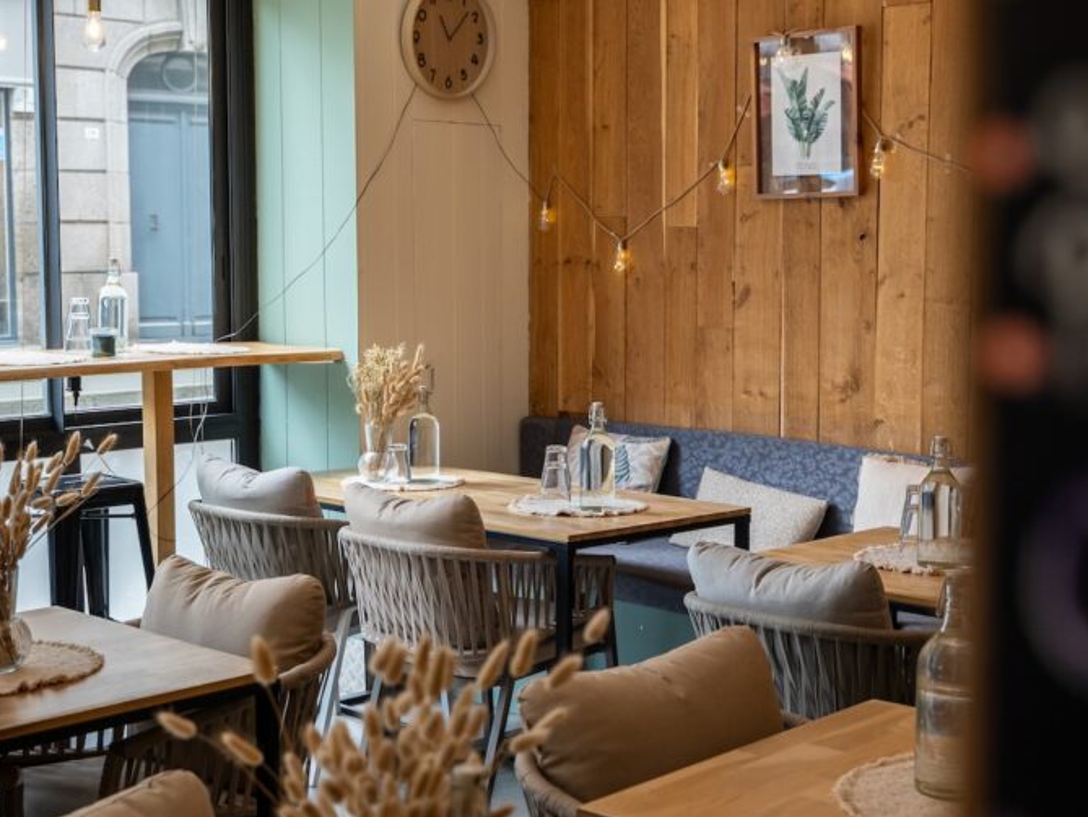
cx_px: 539
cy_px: 417
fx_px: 1685
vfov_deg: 27.2
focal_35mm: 54
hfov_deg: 35.8
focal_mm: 36.4
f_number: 4.5
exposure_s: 1/100
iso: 800
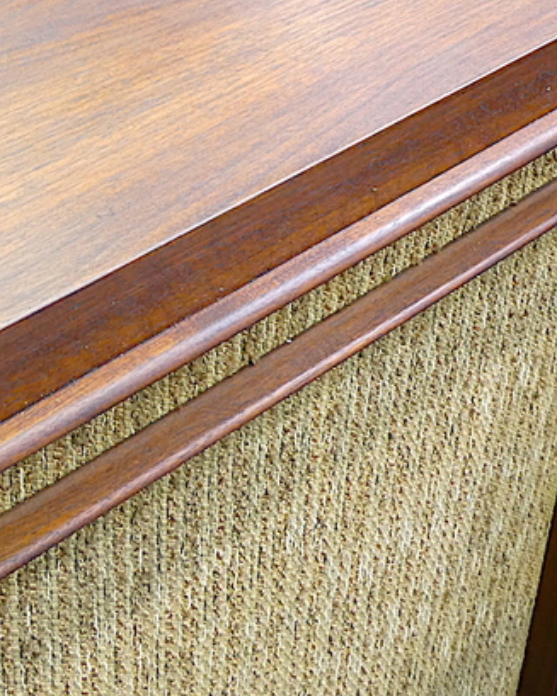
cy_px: 107
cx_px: 44
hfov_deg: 21.0
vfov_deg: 26.1
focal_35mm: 71
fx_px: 1464
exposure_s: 1/5
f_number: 3.5
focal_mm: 5.4
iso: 200
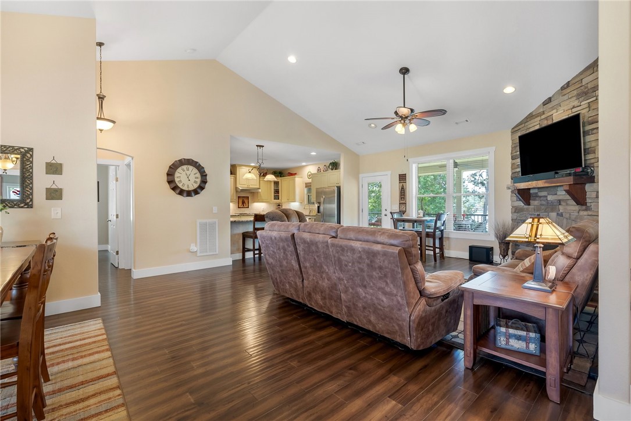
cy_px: 210
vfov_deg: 73.8
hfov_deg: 96.7
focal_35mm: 16
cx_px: 316
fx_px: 281
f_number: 8
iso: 400
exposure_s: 1/40
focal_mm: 16
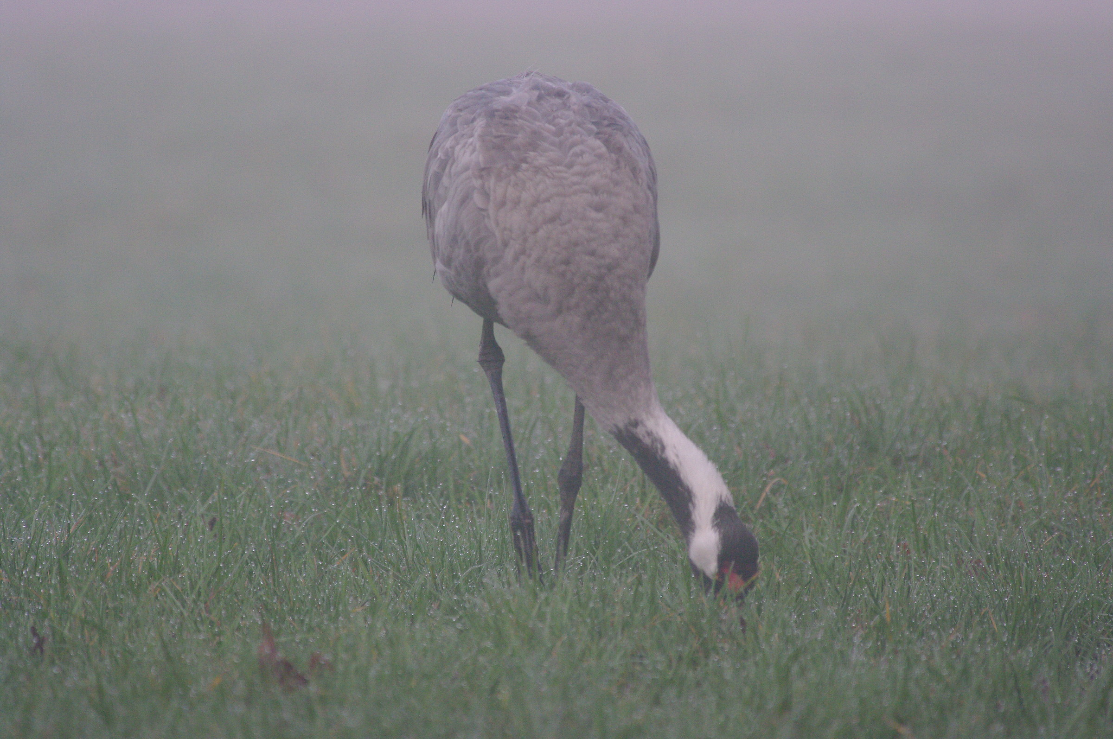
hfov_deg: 4.6
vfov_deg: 3.0
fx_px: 13895
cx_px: 556
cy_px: 370
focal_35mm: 450
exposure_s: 1/1500
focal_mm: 300
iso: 1600
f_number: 5.6
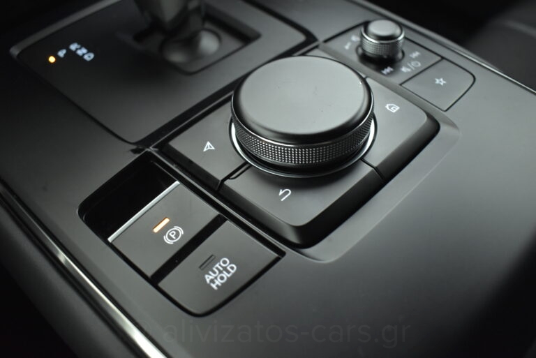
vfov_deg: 41.8
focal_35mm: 32
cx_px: 268
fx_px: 469
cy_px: 179
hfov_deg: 59.5
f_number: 3.8
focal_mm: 21
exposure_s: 1/50
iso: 1600
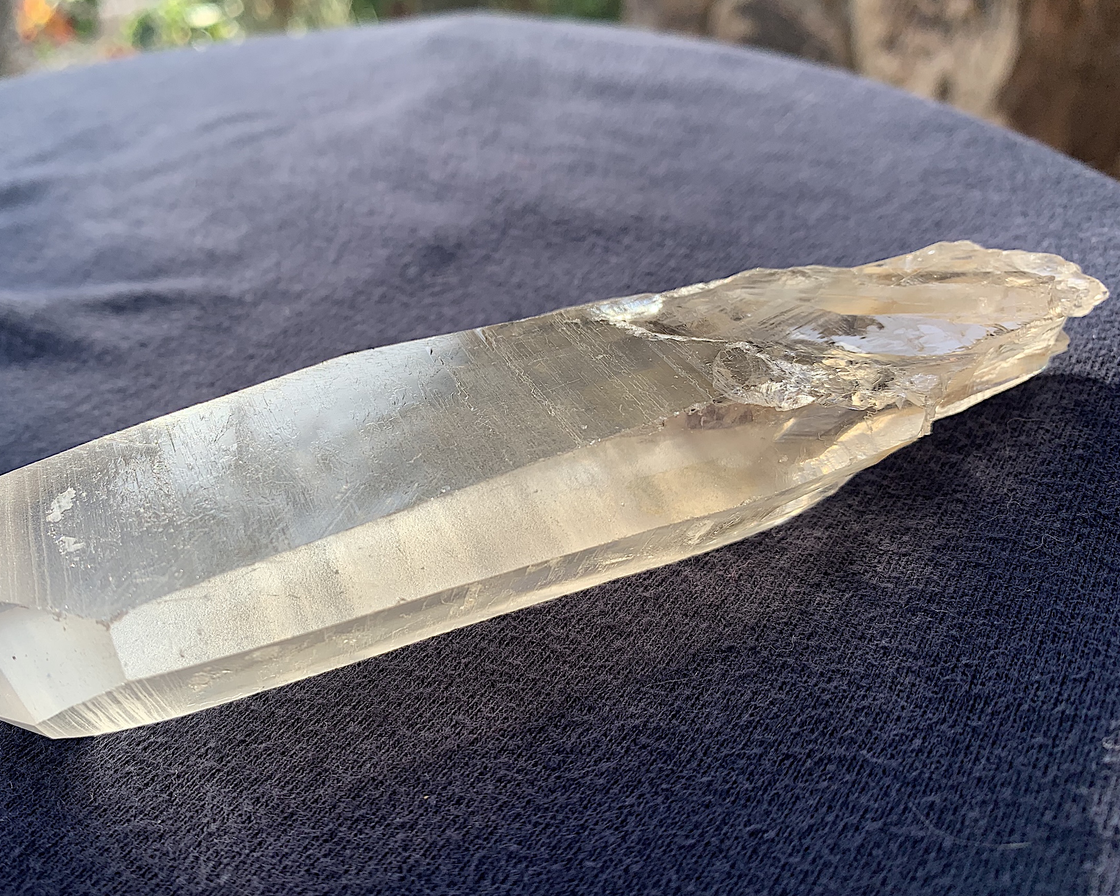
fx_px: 994
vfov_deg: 48.5
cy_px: 439
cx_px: 469
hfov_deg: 58.5
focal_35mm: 30
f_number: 1.8
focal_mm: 4.25
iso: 25
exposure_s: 1/267
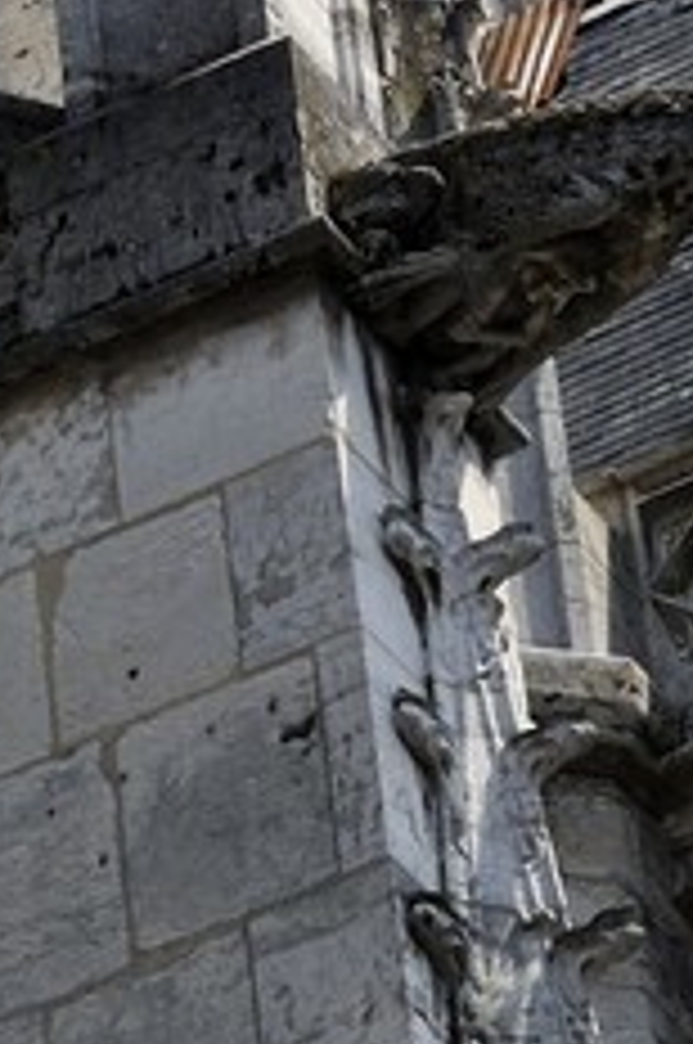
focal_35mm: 414
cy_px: -2358
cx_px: -868
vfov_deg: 4.7
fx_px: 11989
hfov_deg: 3.3
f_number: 14
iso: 200
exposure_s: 1/200
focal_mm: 60
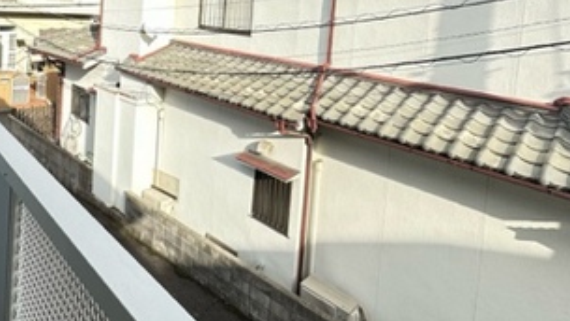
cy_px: 30
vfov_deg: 38.6
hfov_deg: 67.2
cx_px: 226
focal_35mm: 28
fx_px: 423
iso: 40
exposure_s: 1/427
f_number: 2.2
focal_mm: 2.22
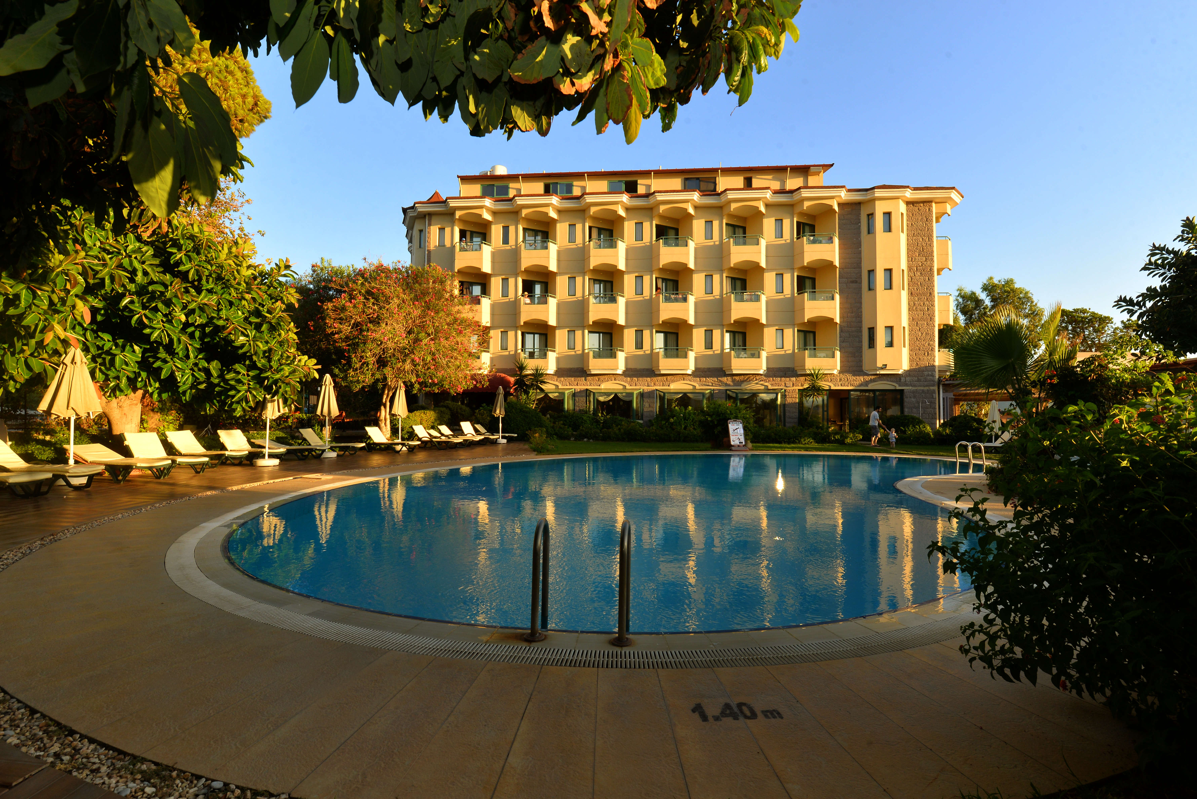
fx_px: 499
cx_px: 598
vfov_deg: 77.4
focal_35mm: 15
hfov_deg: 100.4
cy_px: 400
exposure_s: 1/80
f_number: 11
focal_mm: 15
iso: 320
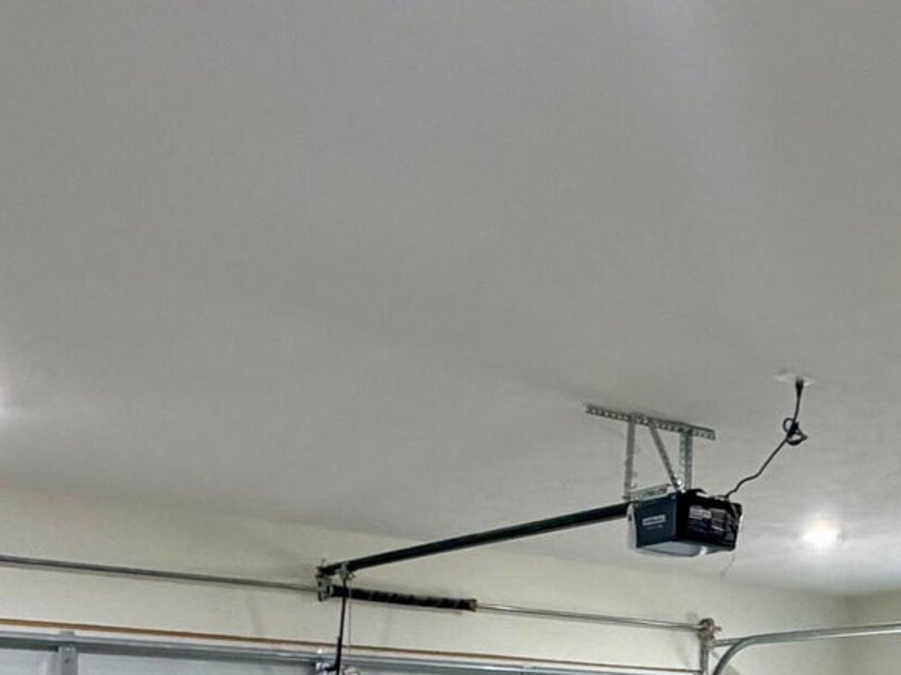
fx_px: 1327
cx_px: 691
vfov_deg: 25.3
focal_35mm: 51
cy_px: 840
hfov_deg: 36.5
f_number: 2.2
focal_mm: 2.22
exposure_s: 1/60
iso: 320
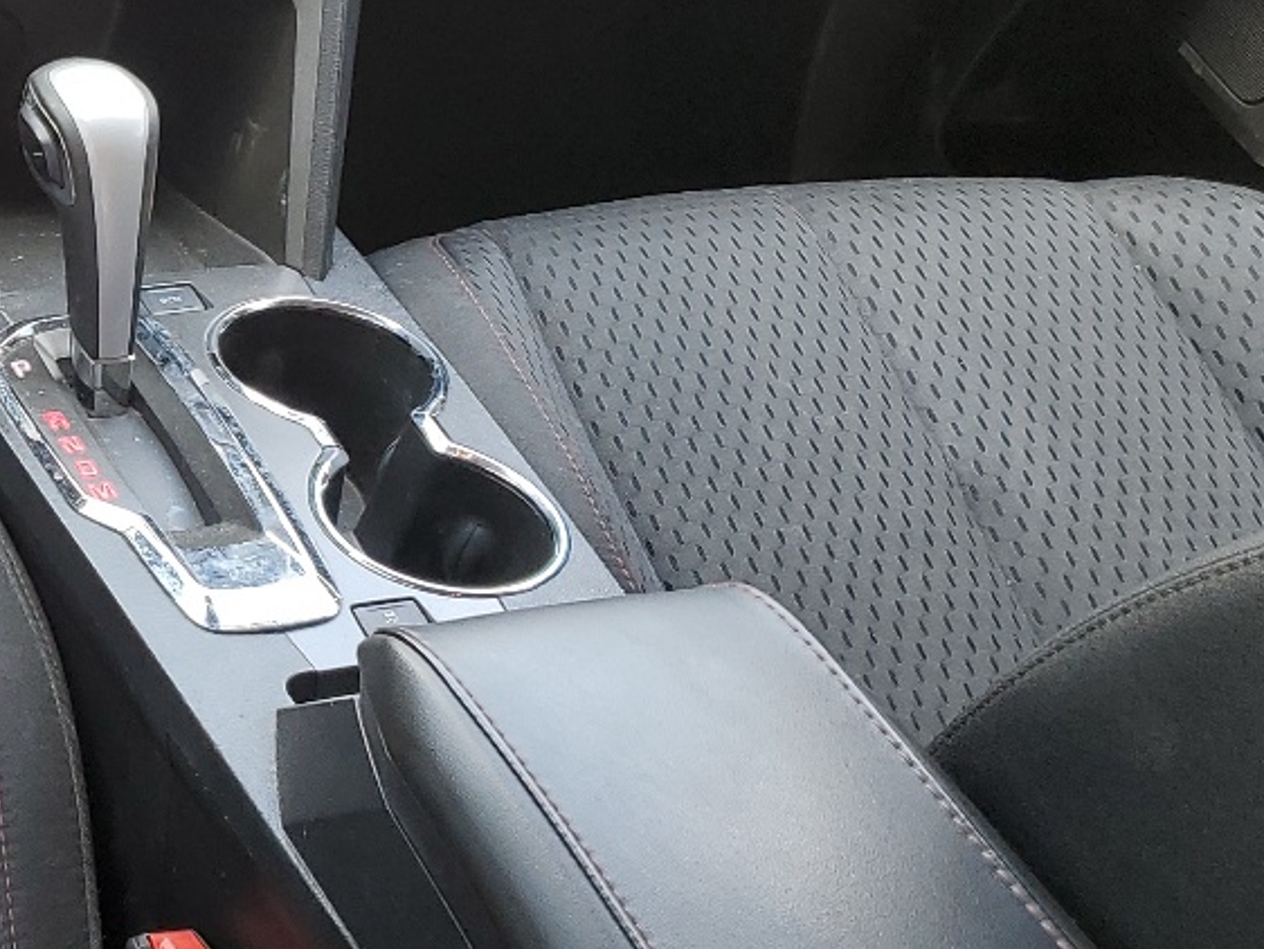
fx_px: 2703
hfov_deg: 24.0
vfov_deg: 19.9
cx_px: -241
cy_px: 389
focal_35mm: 74
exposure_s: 1/123
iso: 50
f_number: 1.5
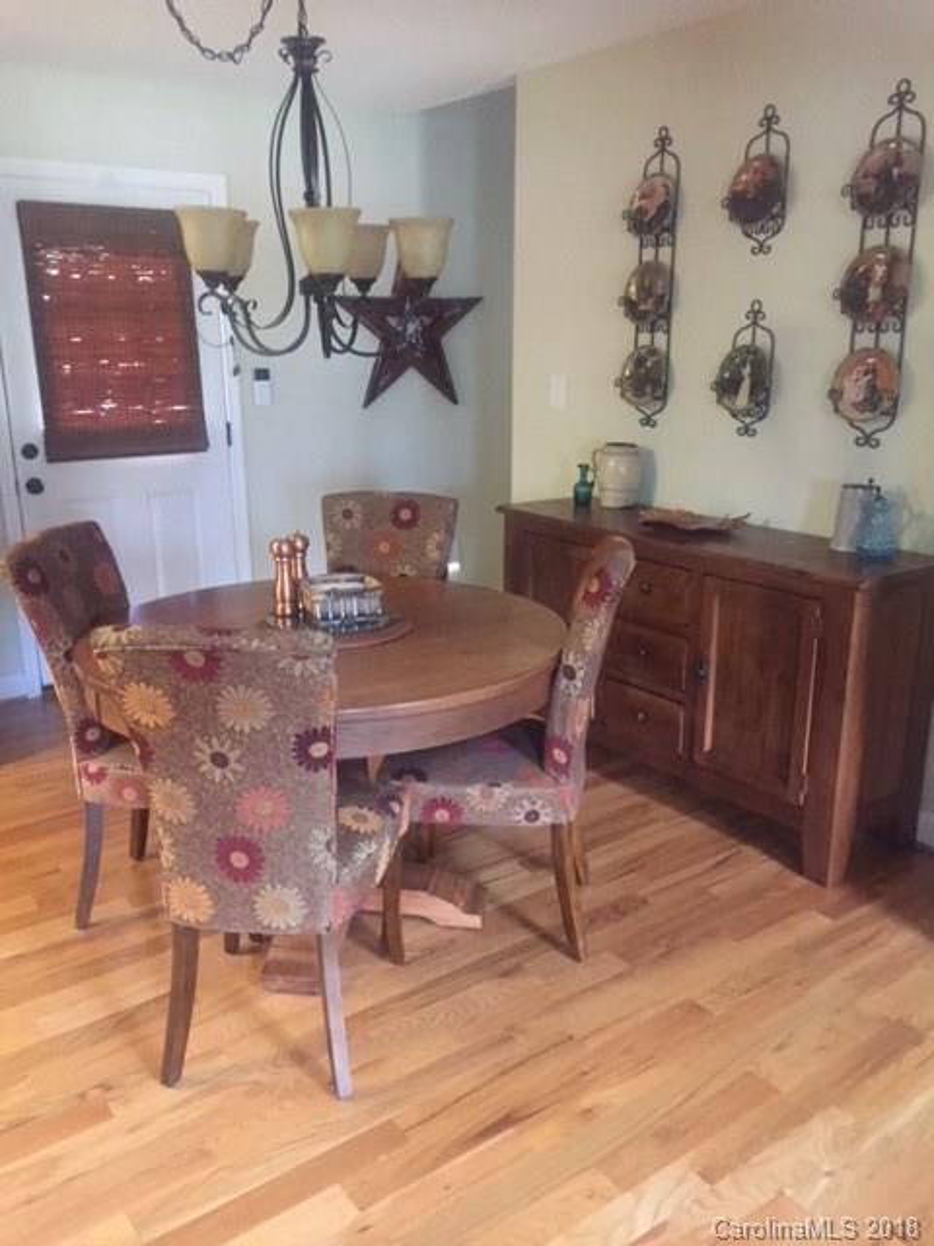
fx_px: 1043
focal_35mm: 29
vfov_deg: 61.7
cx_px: 467
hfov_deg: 48.2
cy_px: 623
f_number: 2.2
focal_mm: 4.15
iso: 400
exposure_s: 1/15
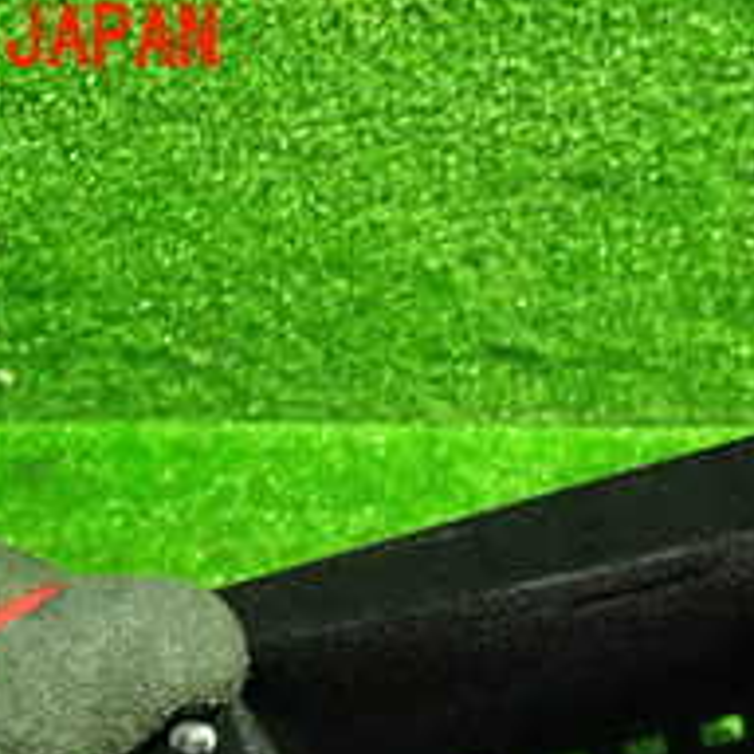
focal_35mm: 69
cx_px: 683
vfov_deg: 23.2
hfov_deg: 24.3
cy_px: 876
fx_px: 1700
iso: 500
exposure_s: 1/30
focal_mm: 4.5
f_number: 2
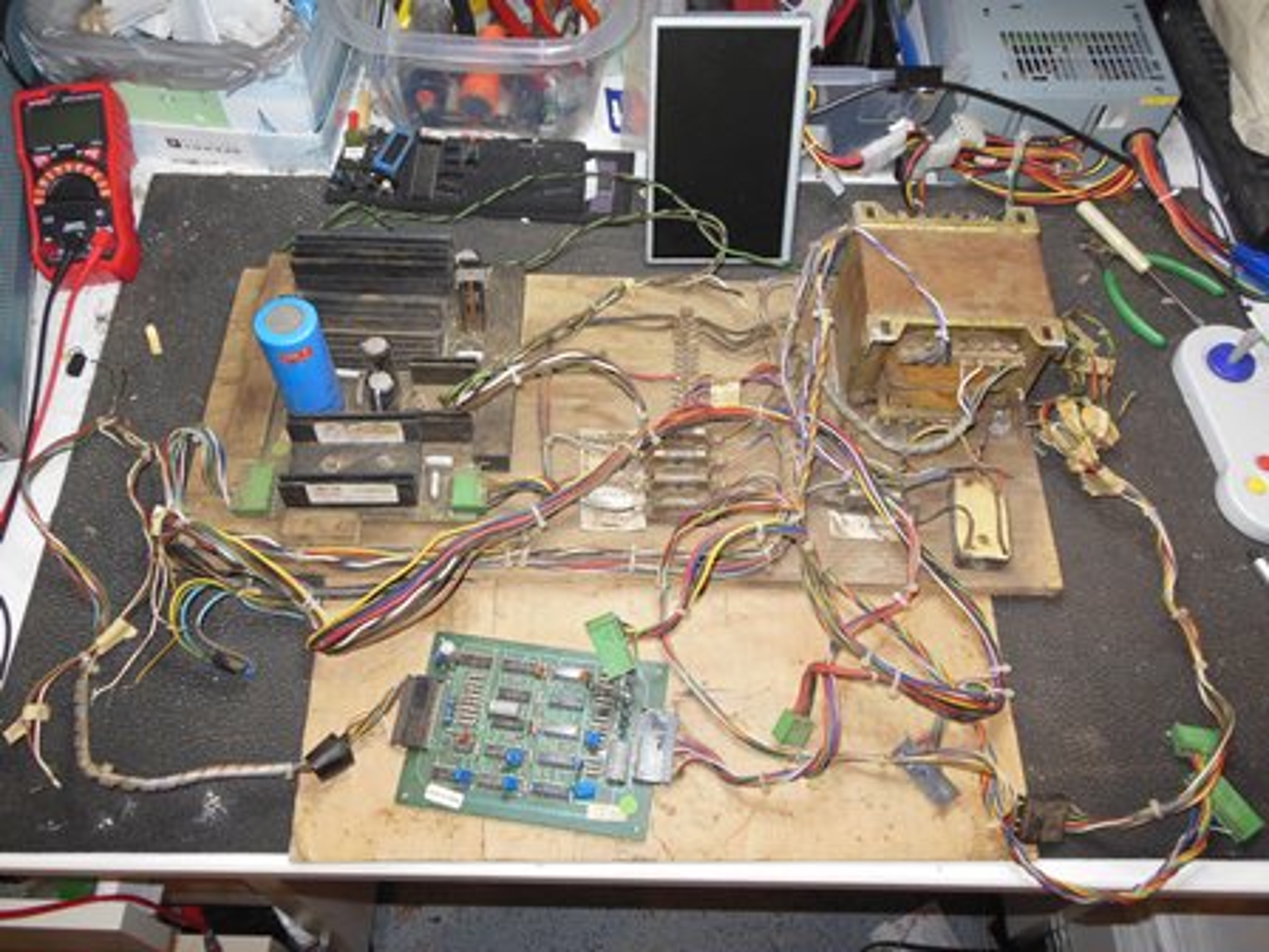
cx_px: 634
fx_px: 1063
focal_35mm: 29
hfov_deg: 61.7
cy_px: 476
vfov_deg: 48.2
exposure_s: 1/25
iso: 200
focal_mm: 5.2
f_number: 3.3
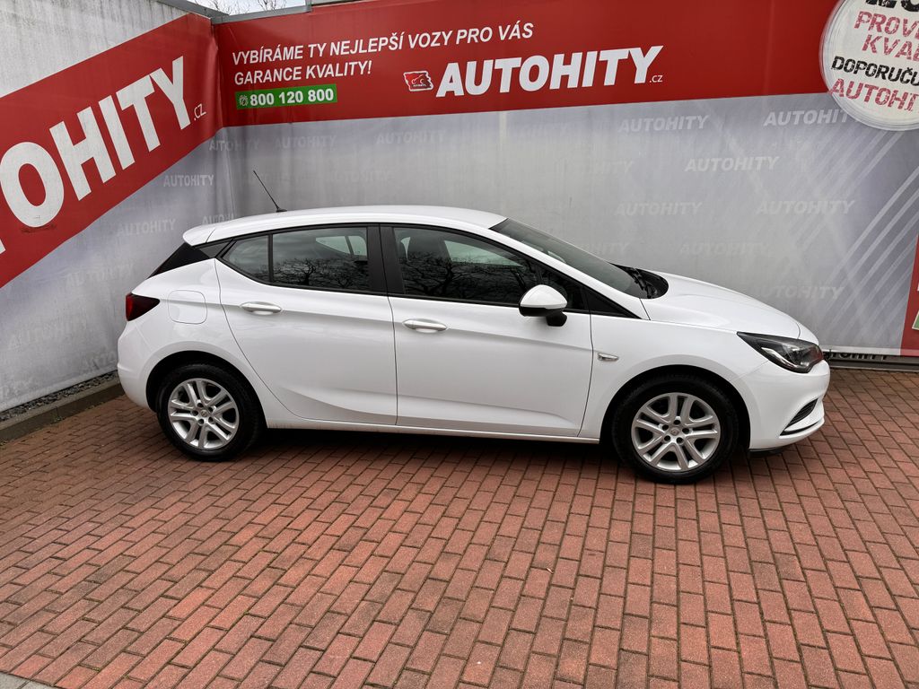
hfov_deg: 71.6
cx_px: 460
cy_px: 344
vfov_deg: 56.8
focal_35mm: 24
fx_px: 637
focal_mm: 6.86
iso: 80
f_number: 1.78
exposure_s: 1/1425
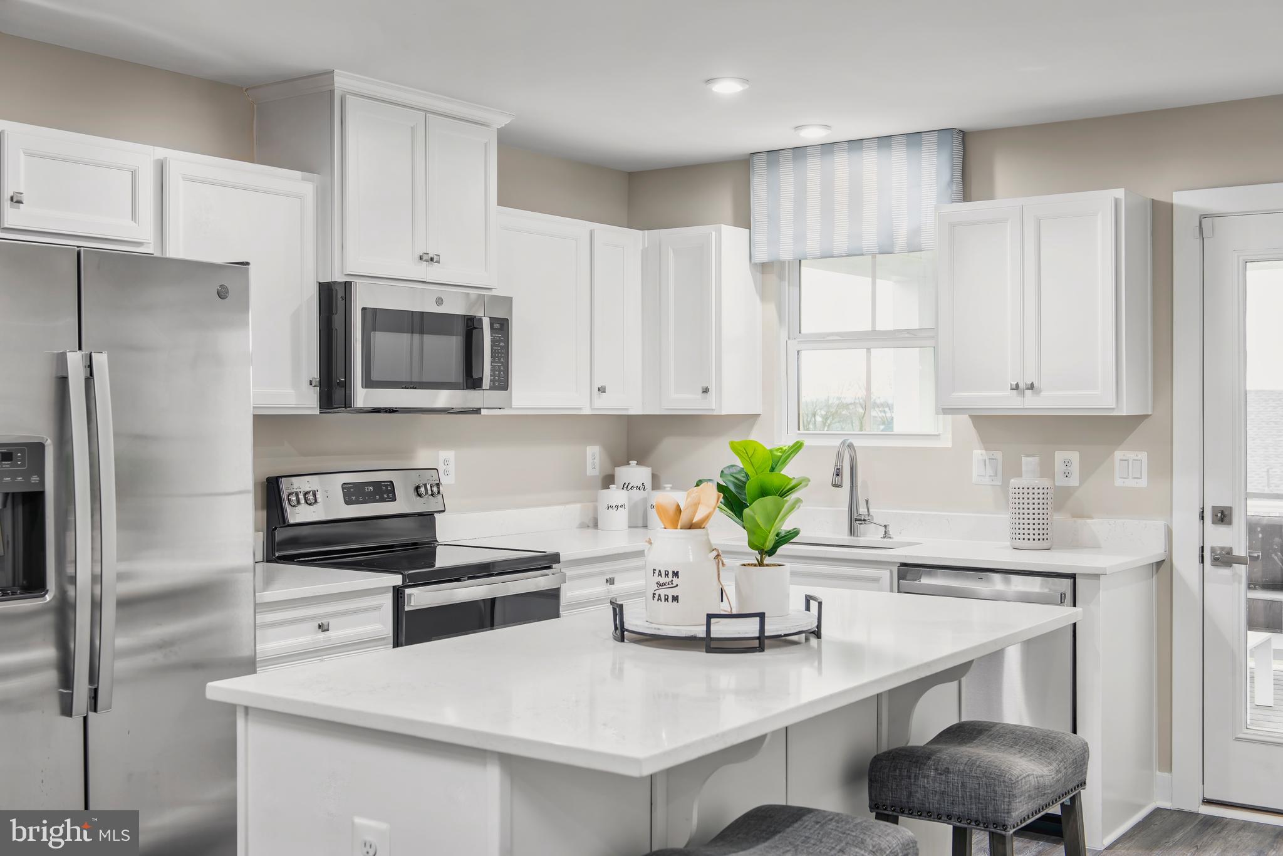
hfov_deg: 50.7
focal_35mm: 38
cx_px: 642
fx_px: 1354
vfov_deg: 35.1
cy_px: 428
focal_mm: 38
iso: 200
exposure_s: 1/250
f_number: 5.6
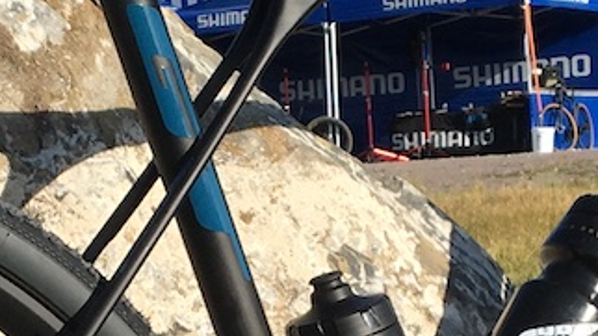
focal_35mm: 157
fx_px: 2489
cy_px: 446
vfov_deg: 7.6
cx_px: 310
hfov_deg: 13.7
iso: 25
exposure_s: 1/1425
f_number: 2.2
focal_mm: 4.15
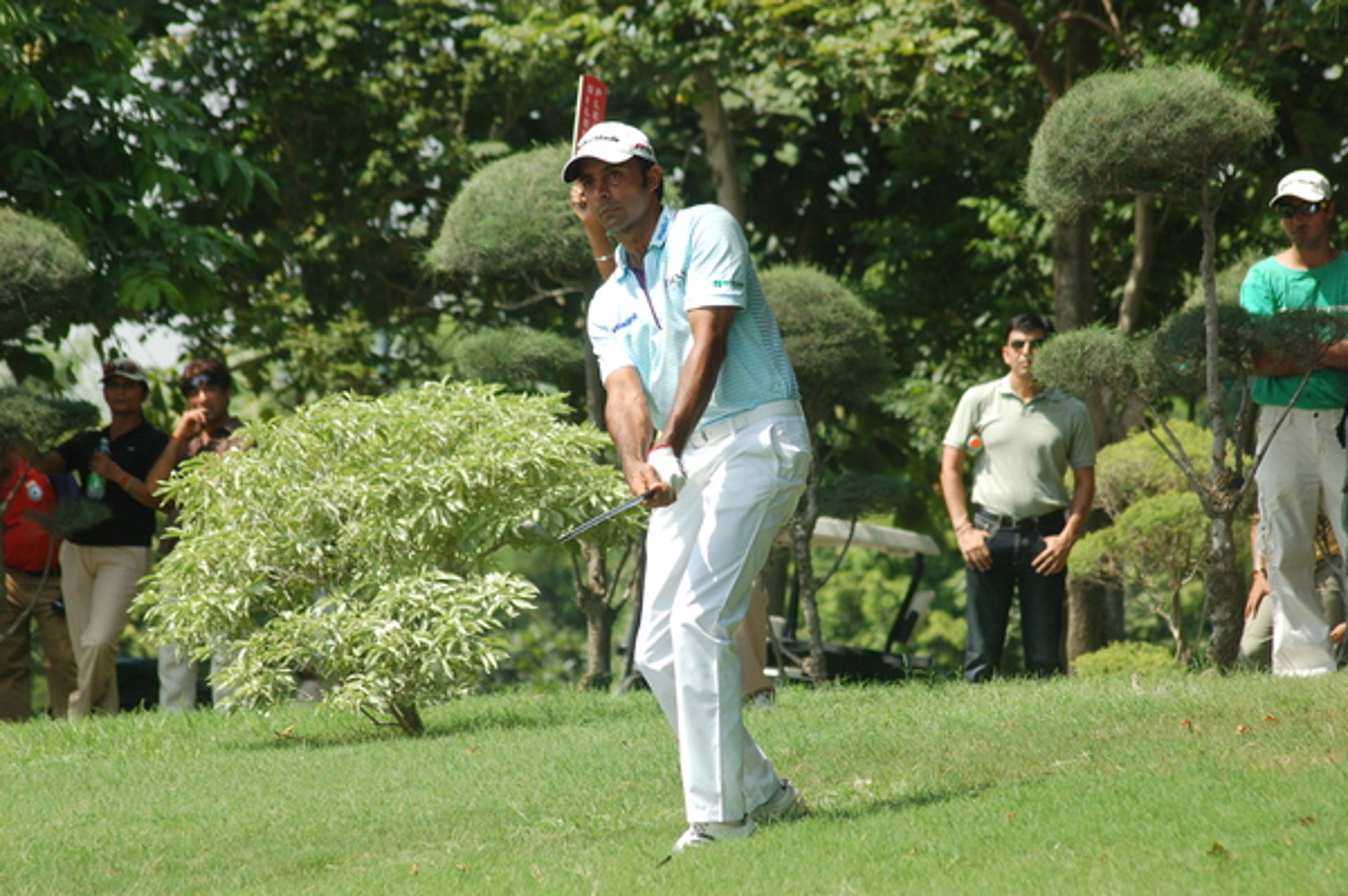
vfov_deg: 6.8
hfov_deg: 10.2
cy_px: 448
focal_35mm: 202
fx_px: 7576
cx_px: 674
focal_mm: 135
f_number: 7.1
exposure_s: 1/800
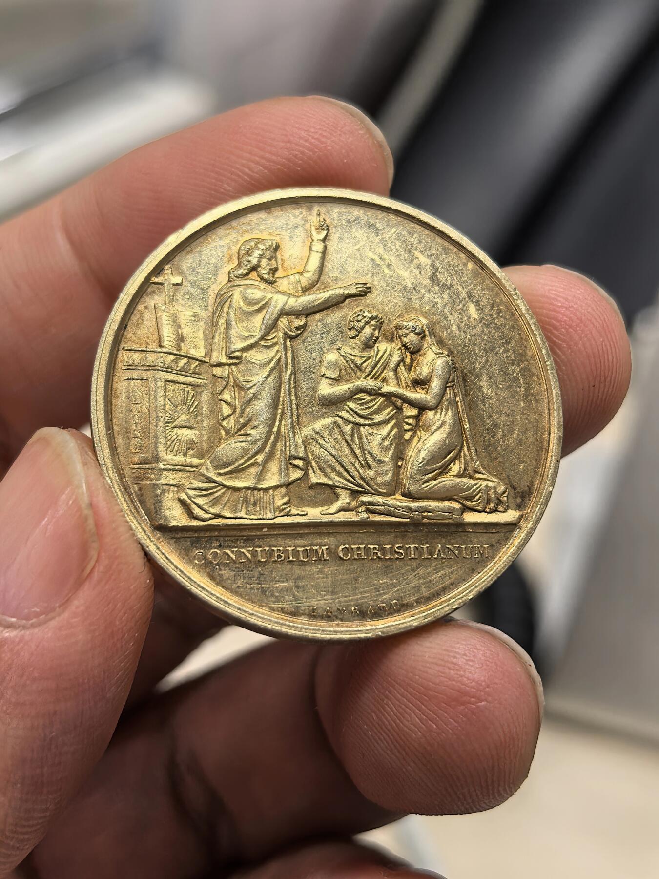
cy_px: 440
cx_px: 330
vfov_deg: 35.5
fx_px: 1371
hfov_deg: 27.0
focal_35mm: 54
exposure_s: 1/100
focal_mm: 6.98
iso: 125
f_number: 2
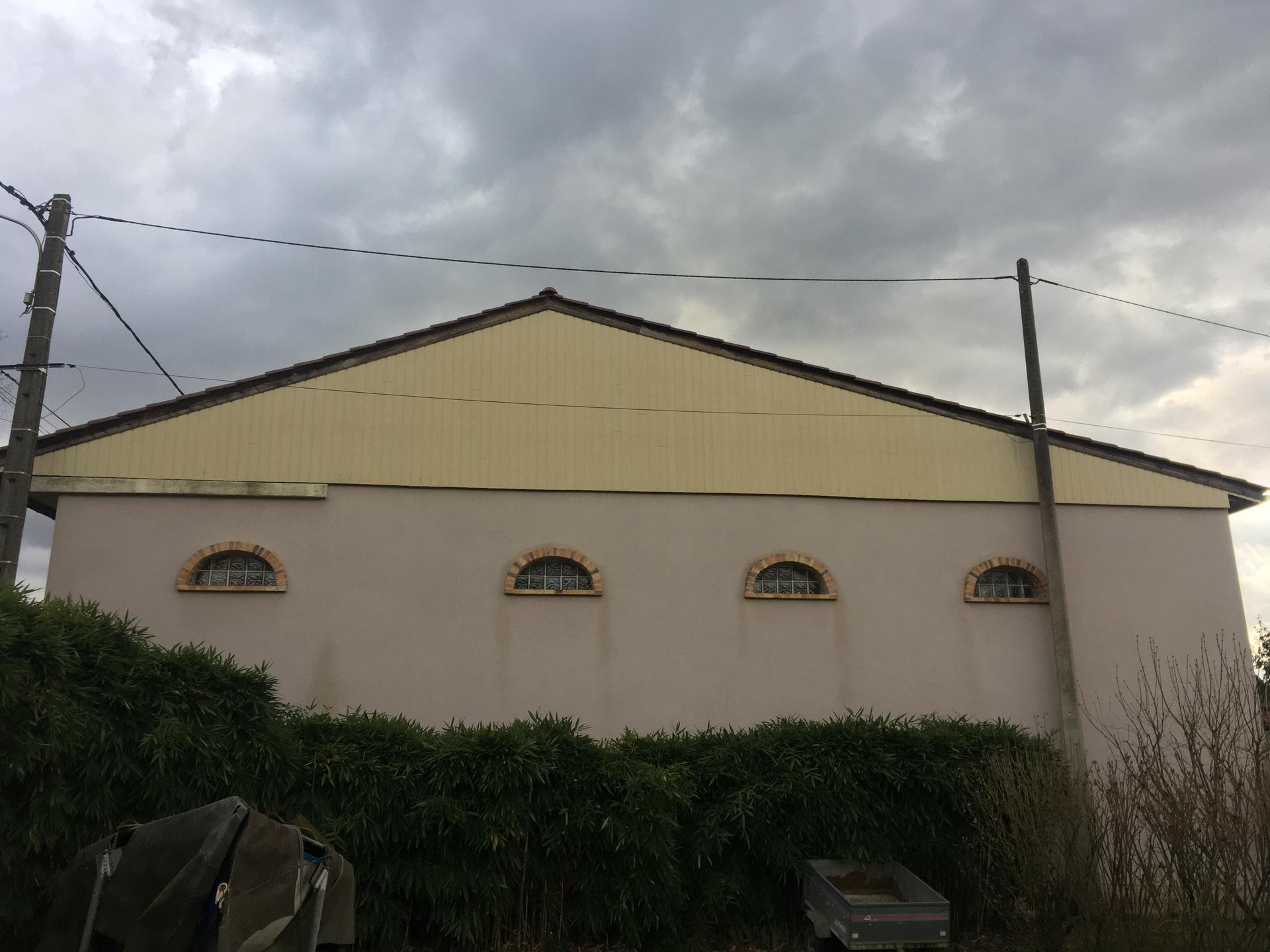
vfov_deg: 48.2
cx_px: 635
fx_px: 1064
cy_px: 476
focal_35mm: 29
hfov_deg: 61.7
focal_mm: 4.15
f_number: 2.2
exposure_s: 1/100
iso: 40
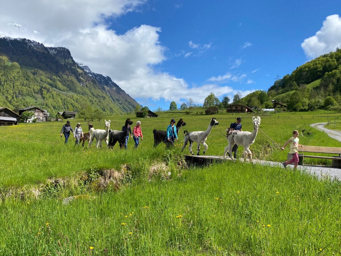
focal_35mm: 26
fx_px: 256
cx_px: 170
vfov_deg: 53.1
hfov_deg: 67.3
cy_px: 128
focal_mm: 4.25
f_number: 1.8
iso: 32
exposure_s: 1/3040
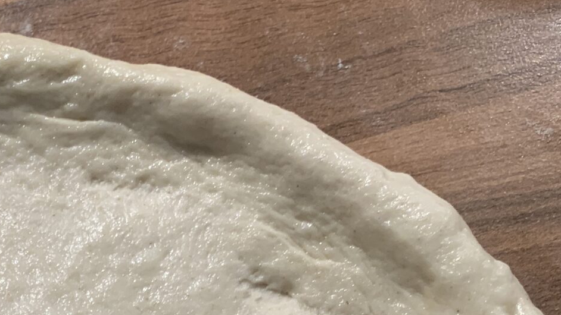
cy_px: 530
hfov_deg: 25.7
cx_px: -37
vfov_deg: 14.2
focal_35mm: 77
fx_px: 1145
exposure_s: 1/50
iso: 64
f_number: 1.8
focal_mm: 4.25
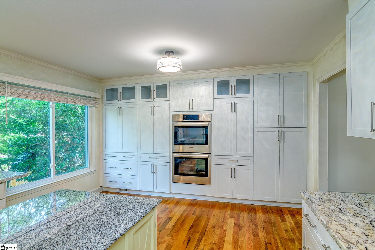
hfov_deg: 96.7
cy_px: 125
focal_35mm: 16
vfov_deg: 73.7
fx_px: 167
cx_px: 188
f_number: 7.1
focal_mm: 11
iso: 320
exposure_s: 1/13
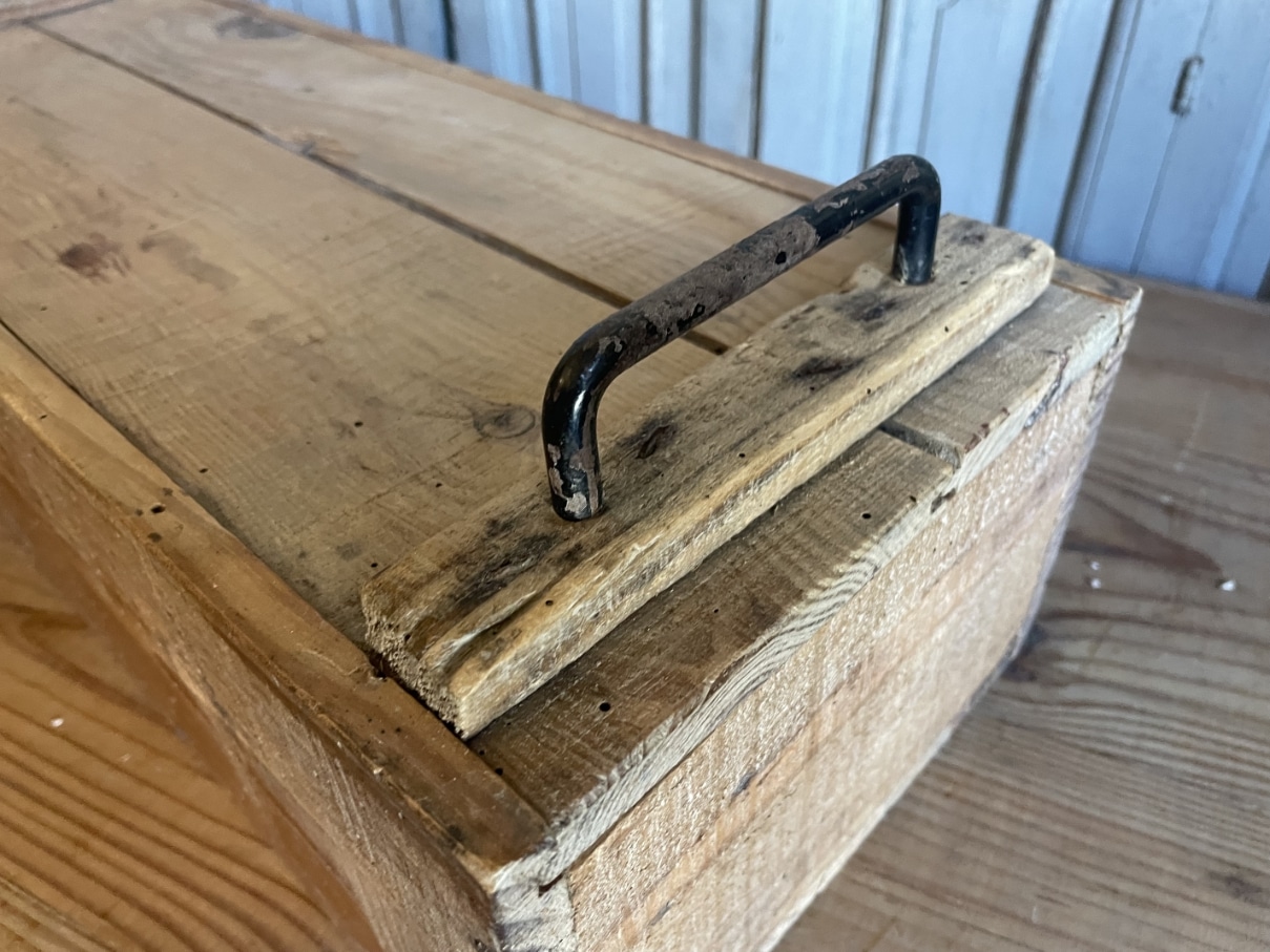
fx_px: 954
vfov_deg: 53.1
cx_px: 635
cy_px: 476
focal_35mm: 26
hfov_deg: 67.3
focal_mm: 4.2
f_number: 1.6
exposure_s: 1/50
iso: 250
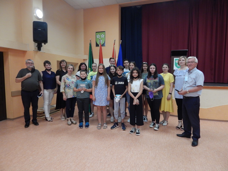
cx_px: 114
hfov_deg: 73.9
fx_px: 151
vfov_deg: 58.9
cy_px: 86
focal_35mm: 23
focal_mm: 4
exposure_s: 1/30
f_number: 3
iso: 360
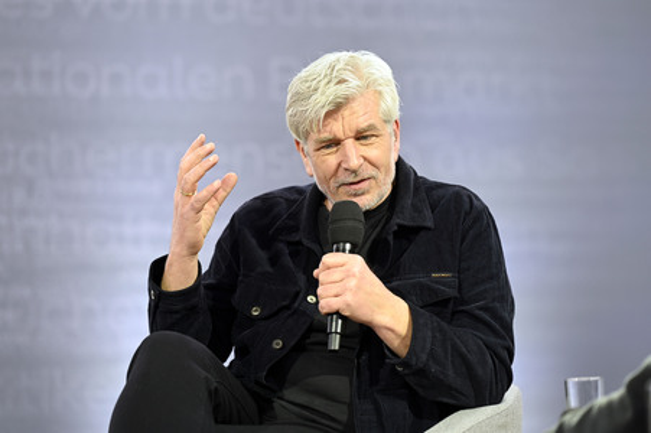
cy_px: 216
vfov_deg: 8.3
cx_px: 326
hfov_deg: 12.5
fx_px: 2981
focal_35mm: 165
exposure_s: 1/500
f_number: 3.2
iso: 400
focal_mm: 165
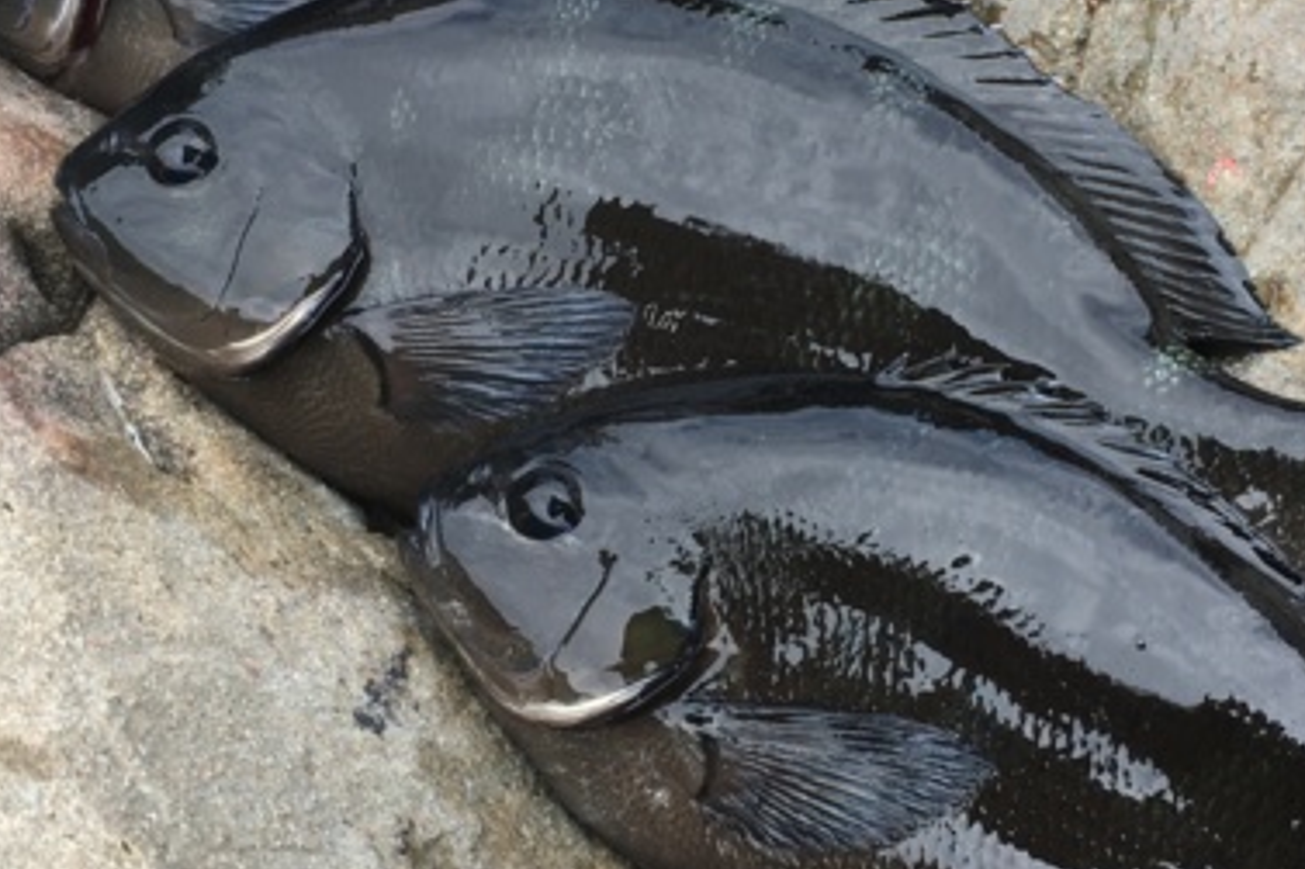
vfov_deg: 21.2
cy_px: 367
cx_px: 807
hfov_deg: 31.3
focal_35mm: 64
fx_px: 2319
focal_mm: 4.15
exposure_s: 1/291
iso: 25
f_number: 2.2
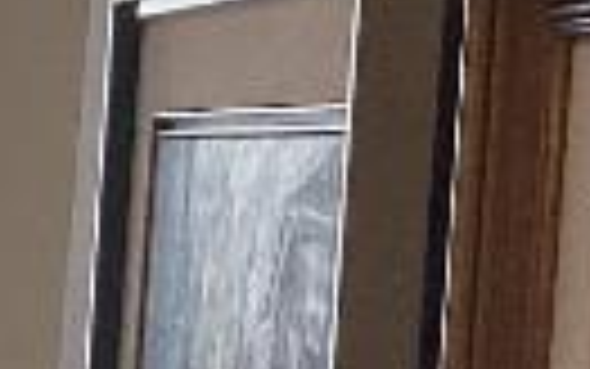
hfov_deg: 7.2
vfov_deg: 5.0
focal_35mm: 257
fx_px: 4134
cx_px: -1266
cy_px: 684
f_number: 2.4
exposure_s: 1/120
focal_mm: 3.3
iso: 64
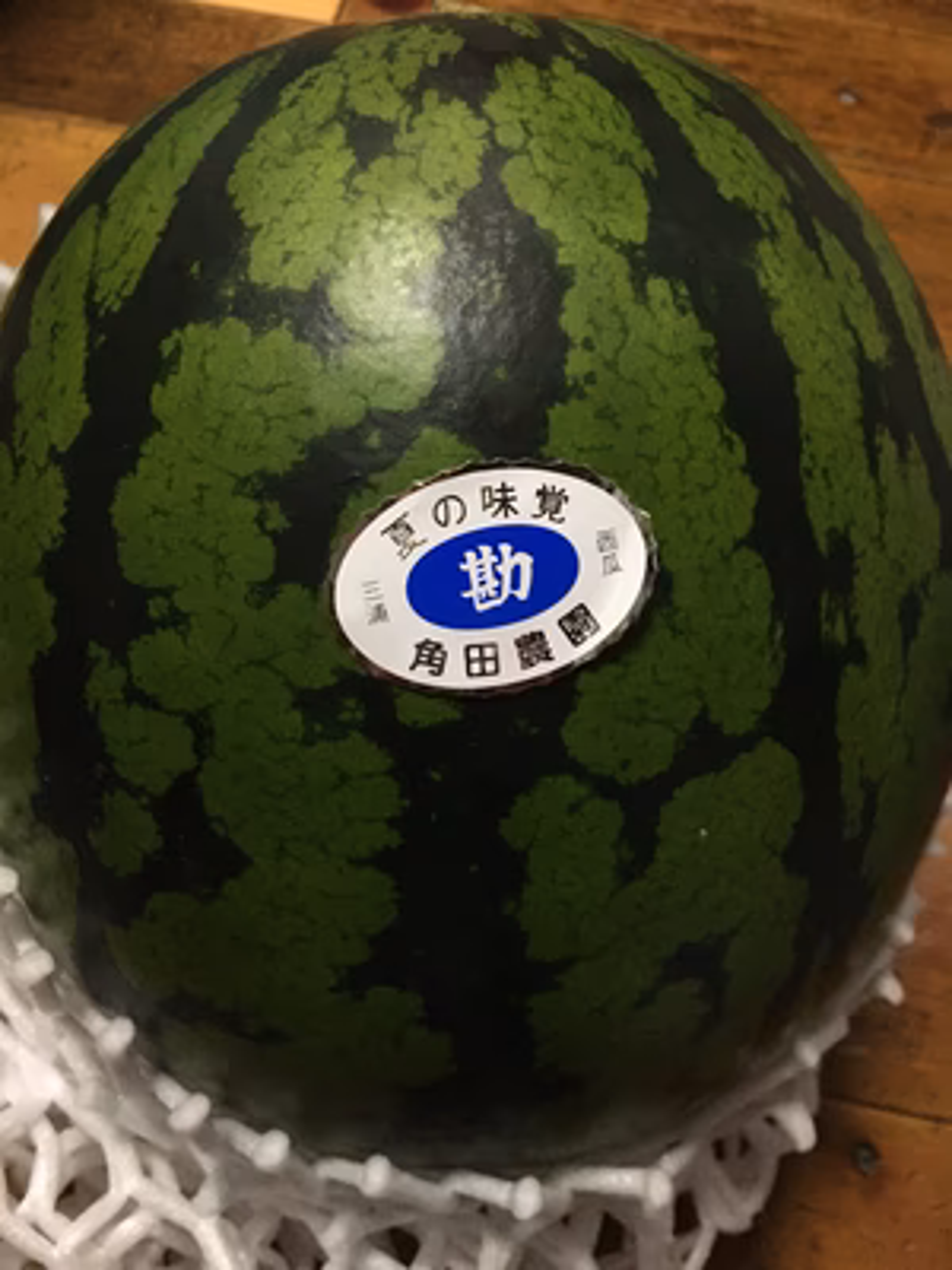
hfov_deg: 48.2
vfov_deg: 61.7
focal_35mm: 29
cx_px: 476
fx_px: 1063
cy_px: 635
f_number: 2.2
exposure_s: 1/25
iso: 200
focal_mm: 4.15
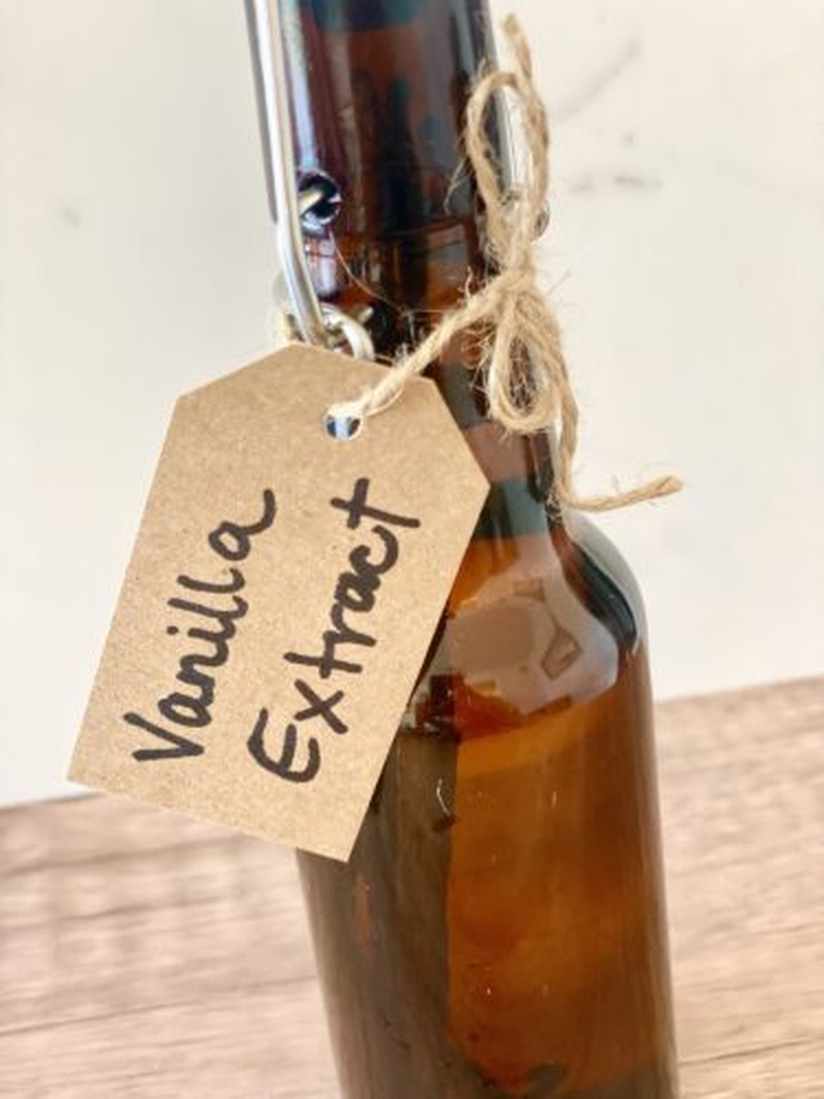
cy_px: 550
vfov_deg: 36.8
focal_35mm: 52
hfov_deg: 28.0
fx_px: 1650
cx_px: 412
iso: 200
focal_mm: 6
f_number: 2
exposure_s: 1/122
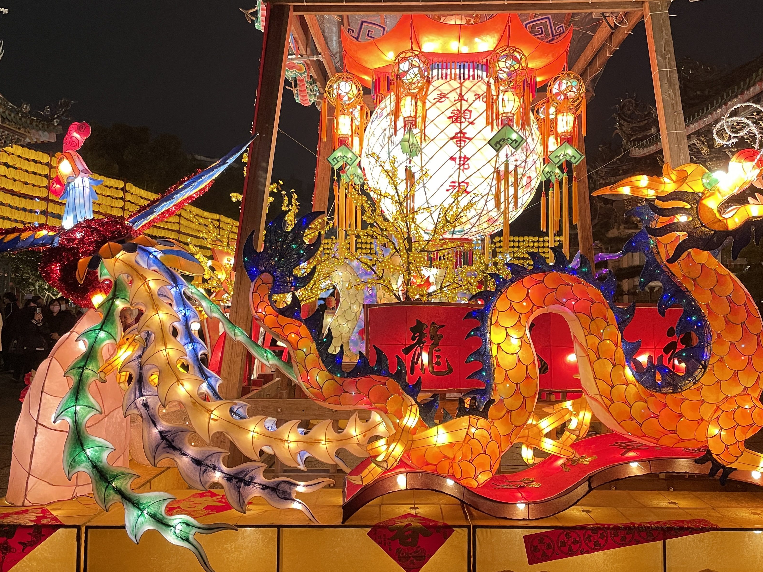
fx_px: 727
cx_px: 402
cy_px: 267
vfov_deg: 42.9
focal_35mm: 33
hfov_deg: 55.3
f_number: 1.6
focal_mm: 4.2
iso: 250
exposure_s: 1/60
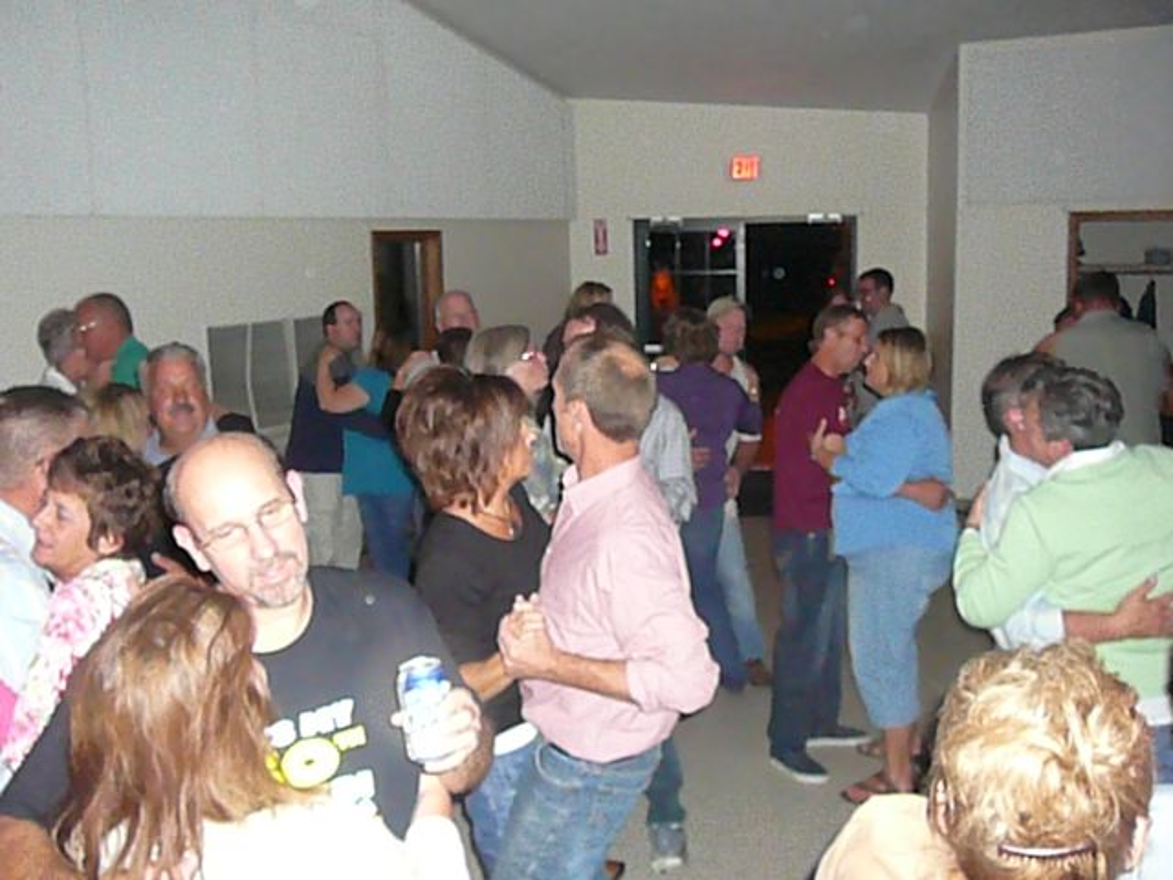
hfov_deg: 52.6
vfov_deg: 40.7
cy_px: 440
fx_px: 1186
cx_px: 586
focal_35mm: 35
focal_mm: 5.2
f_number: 2.8
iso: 1250
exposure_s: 1/30
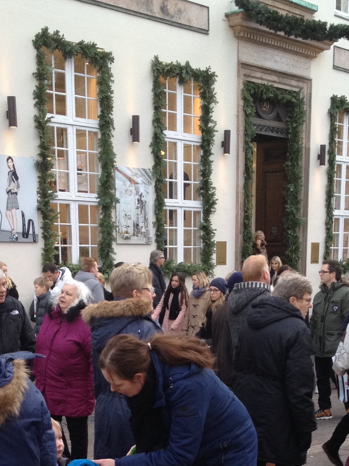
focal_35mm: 73
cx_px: 182
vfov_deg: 25.2
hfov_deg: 20.2
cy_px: 484
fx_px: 981
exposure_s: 1/120
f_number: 2.4
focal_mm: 4.28
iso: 80
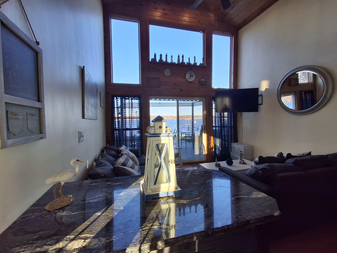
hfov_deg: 94.5
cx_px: 168
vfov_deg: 78.1
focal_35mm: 16
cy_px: 126
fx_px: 156
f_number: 2.2
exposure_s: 1/157
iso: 40
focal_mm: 1.64
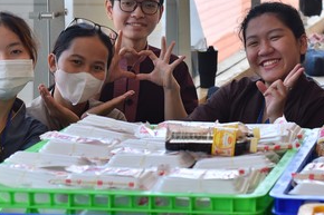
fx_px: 1511
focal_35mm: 168
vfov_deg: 8.2
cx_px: 217
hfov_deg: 12.2
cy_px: 55
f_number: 5.6
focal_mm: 75
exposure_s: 1/125
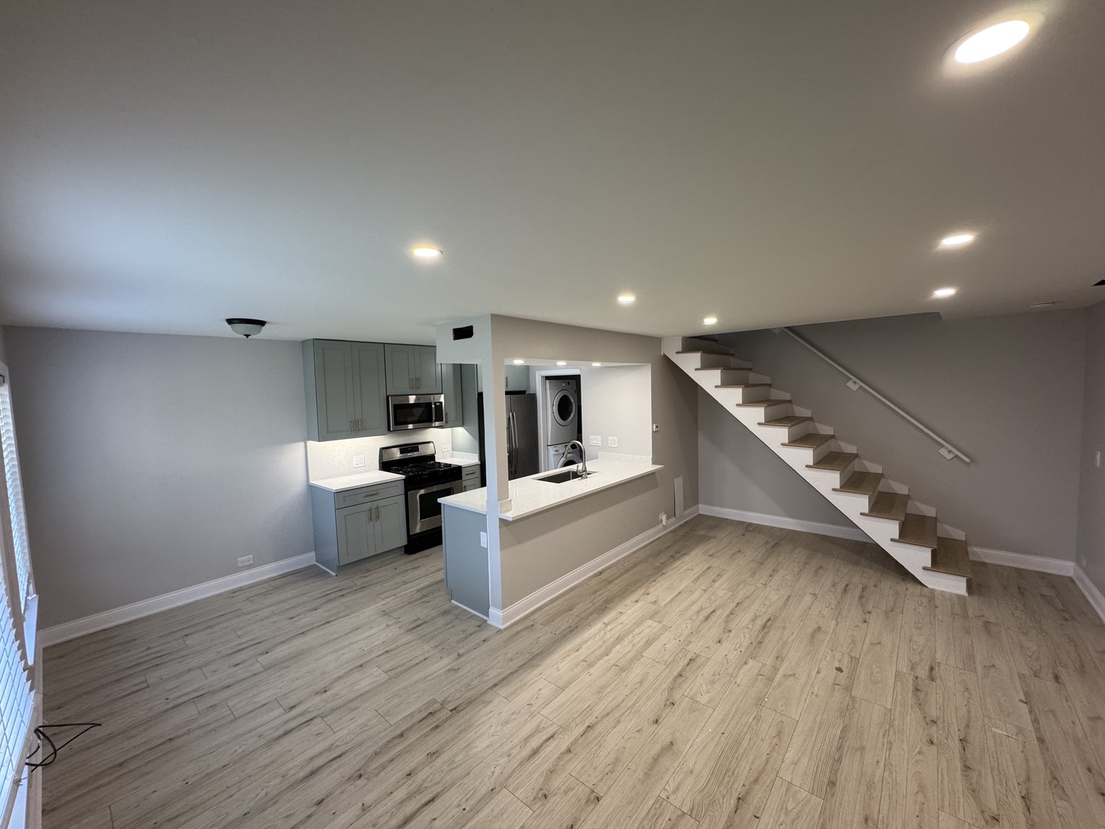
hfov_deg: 102.1
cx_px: 552
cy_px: 414
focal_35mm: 14
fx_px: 447
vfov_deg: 85.7
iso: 200
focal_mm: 2.22
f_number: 2.2
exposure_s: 1/120
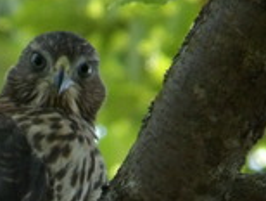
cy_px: 325
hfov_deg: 0.6
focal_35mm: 3310
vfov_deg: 0.5
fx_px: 25475
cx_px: 12
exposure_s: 1/92
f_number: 6
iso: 800
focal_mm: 160.6
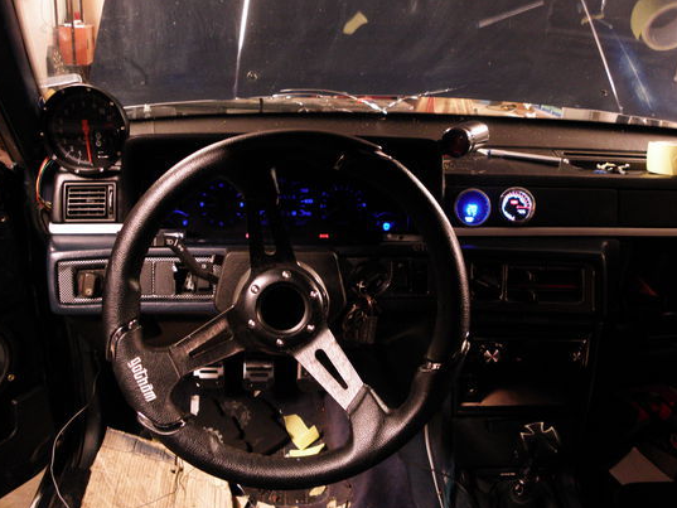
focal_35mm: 31
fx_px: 606
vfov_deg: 45.4
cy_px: 271
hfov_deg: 58.3
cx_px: 327
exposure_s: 1/2.5
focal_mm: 4.6
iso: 320
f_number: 2.8
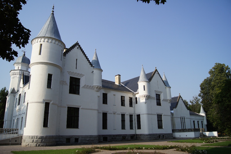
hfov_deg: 67.4
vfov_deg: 47.9
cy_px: 77
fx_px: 173
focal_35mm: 27
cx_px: 116
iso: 100
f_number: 3.5
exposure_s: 1/1250
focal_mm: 18
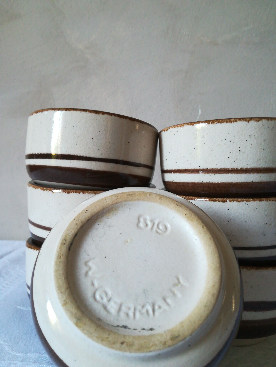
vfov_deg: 67.3
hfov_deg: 53.1
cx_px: 138
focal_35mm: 26
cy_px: 184
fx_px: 276
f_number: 2.2
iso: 400
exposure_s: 1/33.3
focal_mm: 3.83
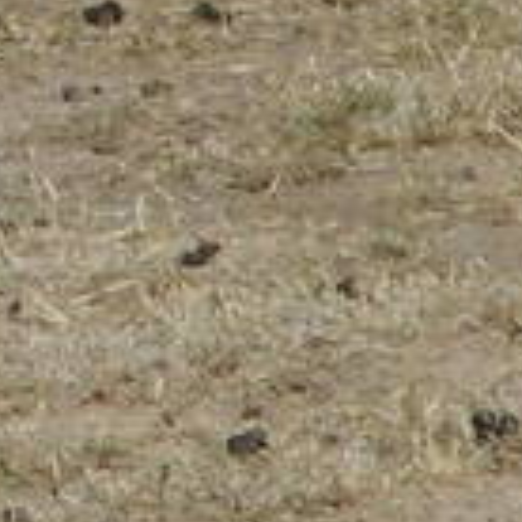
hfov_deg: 1.3
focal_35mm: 1367
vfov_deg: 1.3
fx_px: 23322
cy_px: -1076
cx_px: -1782
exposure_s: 1/3000
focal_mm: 93
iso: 1600
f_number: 13
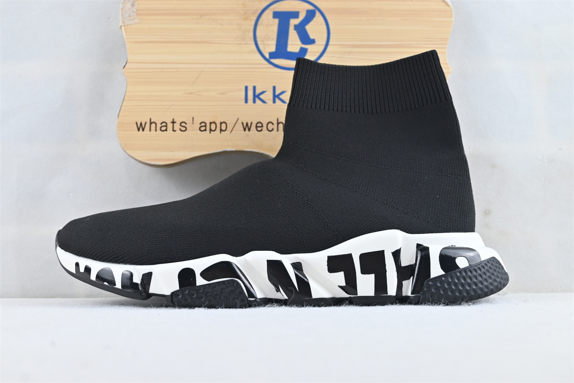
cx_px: 287
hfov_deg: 43.6
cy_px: 192
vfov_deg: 29.9
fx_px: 717
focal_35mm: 45
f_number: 4.8
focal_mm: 30
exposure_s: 1/60
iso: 220
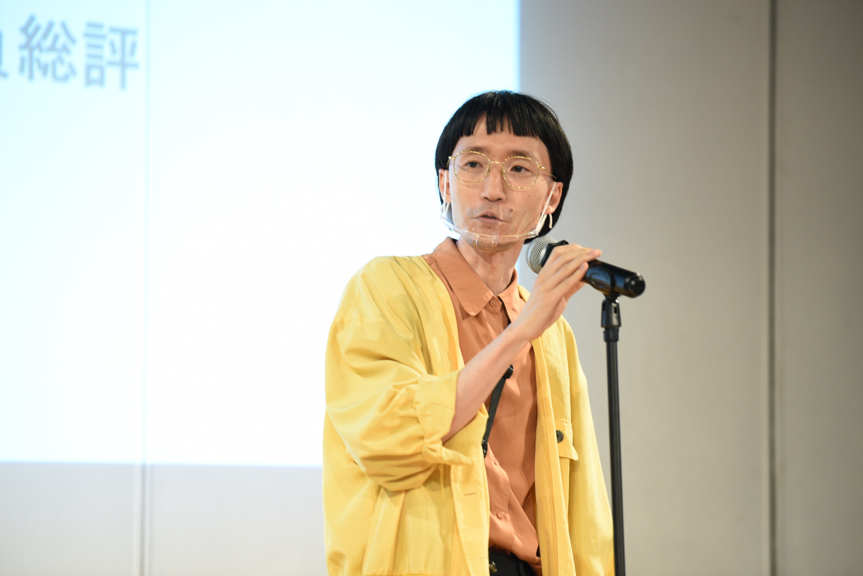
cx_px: 432
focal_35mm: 170
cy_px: 288
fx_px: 4076
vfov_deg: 8.1
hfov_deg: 12.1
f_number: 3.2
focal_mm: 170
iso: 1000
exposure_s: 1/40
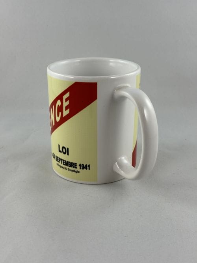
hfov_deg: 30.3
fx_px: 364
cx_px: 98
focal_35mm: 48
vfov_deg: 39.7
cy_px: 132
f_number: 1.78
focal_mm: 6.86
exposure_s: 1/111
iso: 50
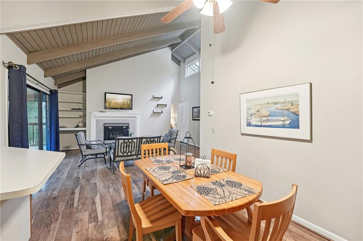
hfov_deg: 104.3
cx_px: 182
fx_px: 141
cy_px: 120
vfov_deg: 81.1
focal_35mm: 14
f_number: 8
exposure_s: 1/2.5
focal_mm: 14
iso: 320
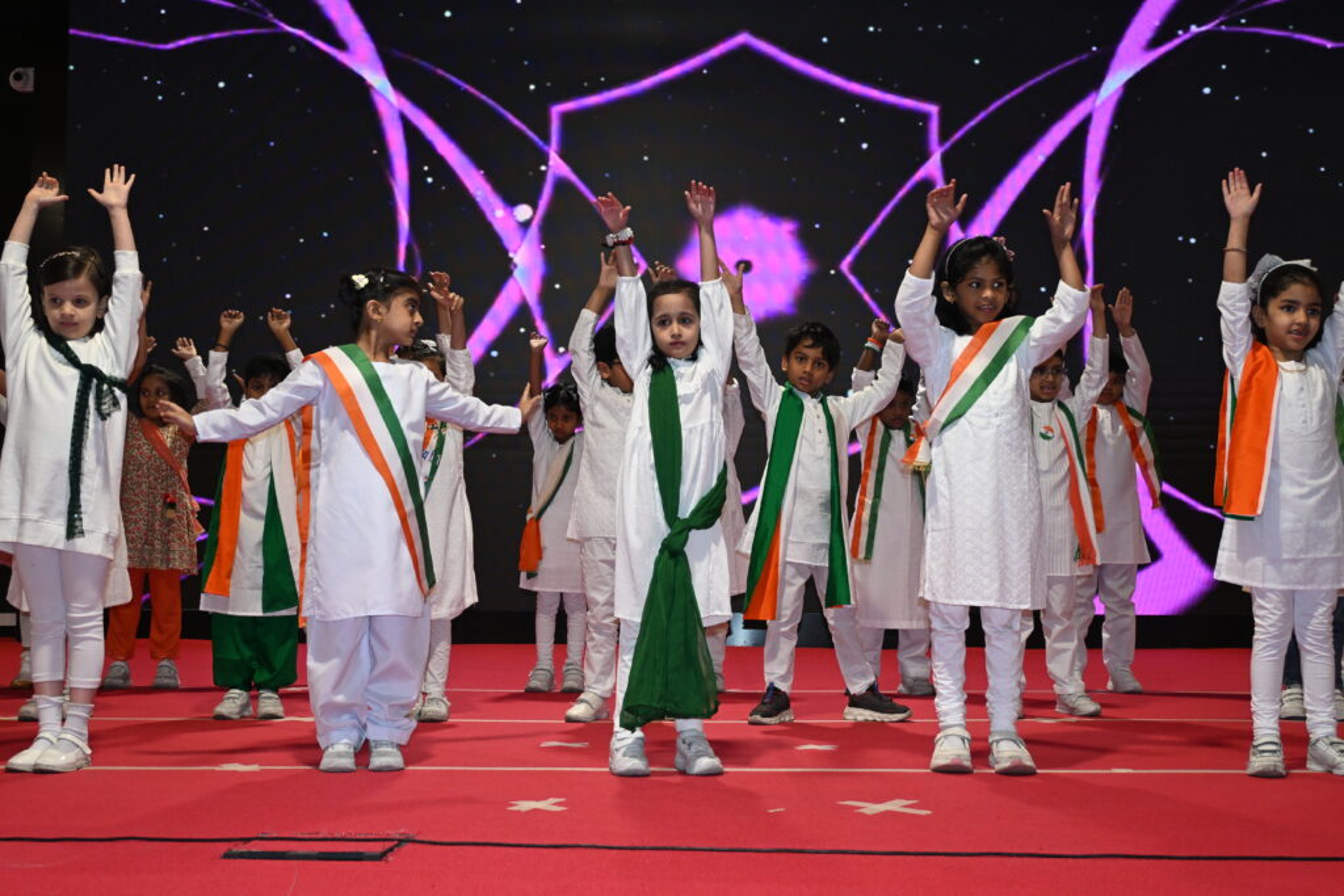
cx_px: 672
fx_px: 1680
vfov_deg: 29.9
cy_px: 448
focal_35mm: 45
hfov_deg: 43.6
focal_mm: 30
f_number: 5
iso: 1000
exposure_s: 1/125
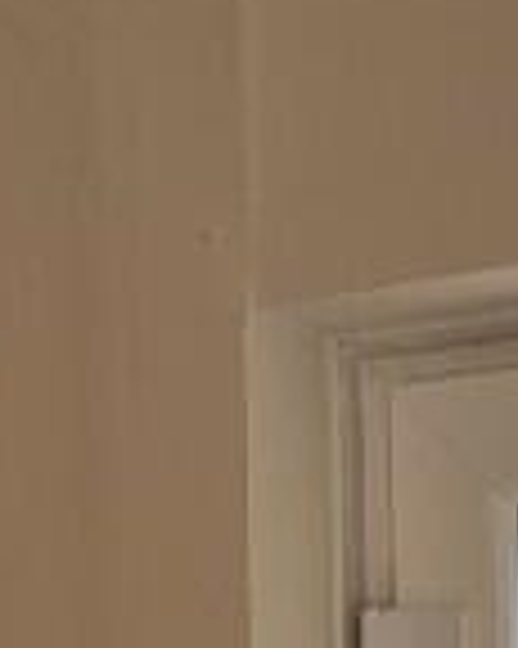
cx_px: 14
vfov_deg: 9.5
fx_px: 3472
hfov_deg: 8.5
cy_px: 1552
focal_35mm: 181
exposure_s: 1/121
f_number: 1.6
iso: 80
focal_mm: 5.1
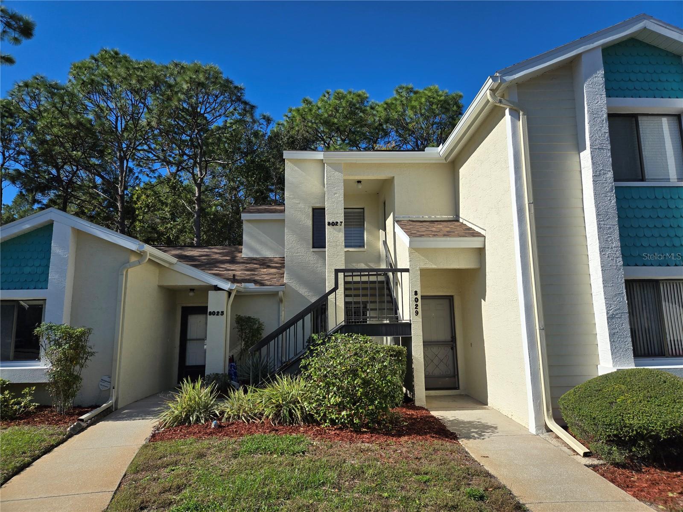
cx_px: 342
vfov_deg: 58.9
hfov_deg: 73.9
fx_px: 454
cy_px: 256
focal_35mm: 23
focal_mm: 5.4
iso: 25
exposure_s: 1/2180
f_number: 1.8
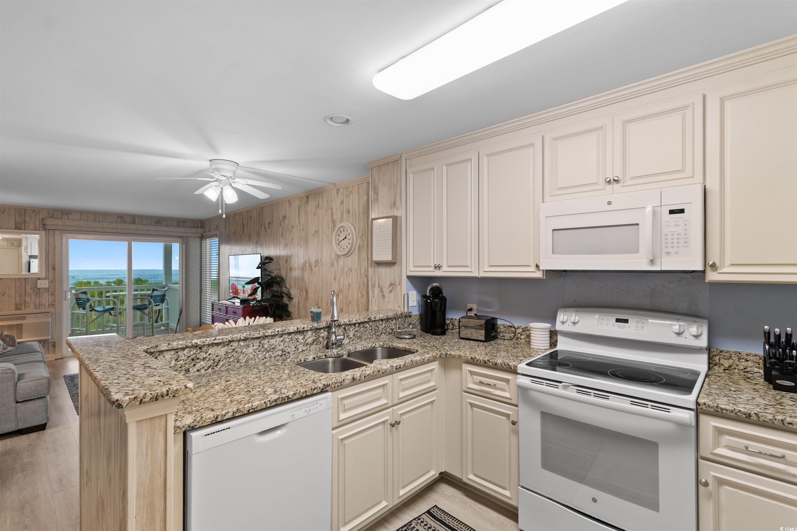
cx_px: 398
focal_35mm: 15
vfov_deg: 77.3
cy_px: 266
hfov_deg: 100.4
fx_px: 332
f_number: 4.5
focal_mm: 10
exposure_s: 1/4
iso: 100
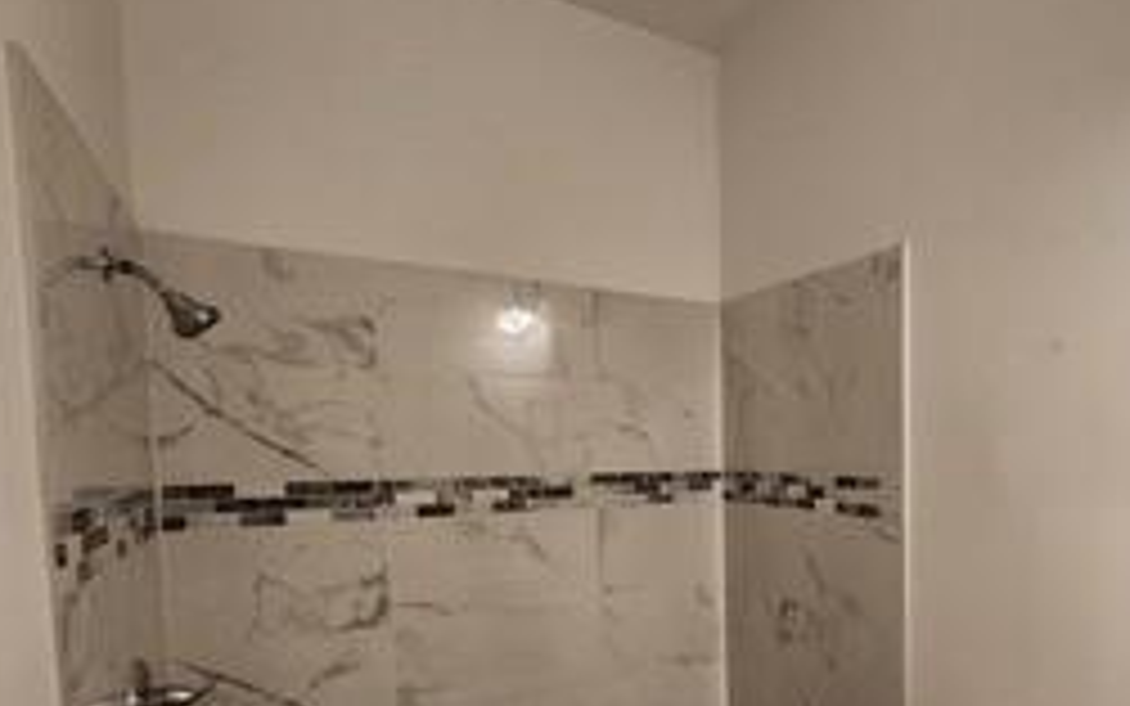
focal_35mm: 22
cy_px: 499
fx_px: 678
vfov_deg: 53.4
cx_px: 828
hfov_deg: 74.7
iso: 160
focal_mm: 1.7
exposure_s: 1/60
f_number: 2.2
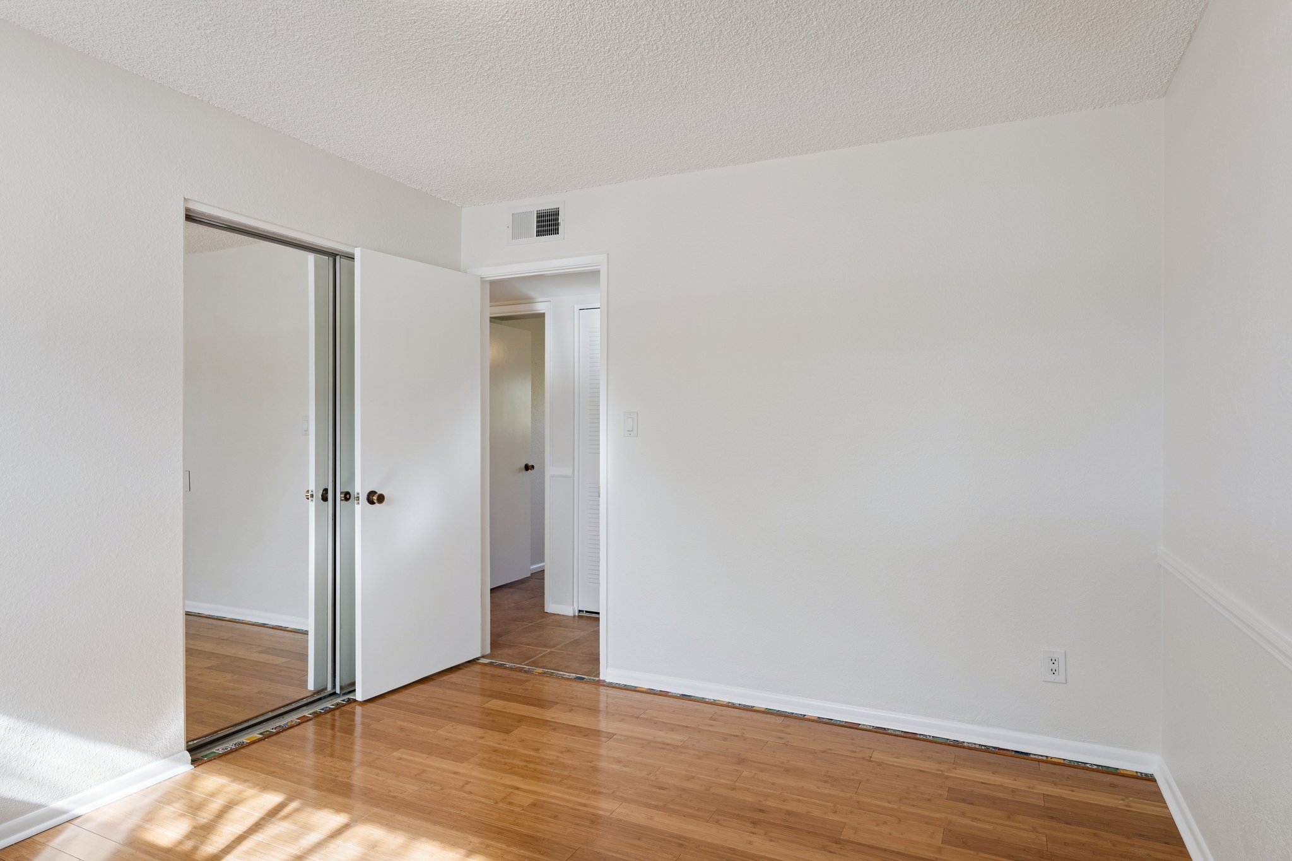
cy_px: 430
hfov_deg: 82.6
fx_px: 736
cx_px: 646
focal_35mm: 20
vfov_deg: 60.7
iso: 320
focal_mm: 20.5
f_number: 8
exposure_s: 1/50
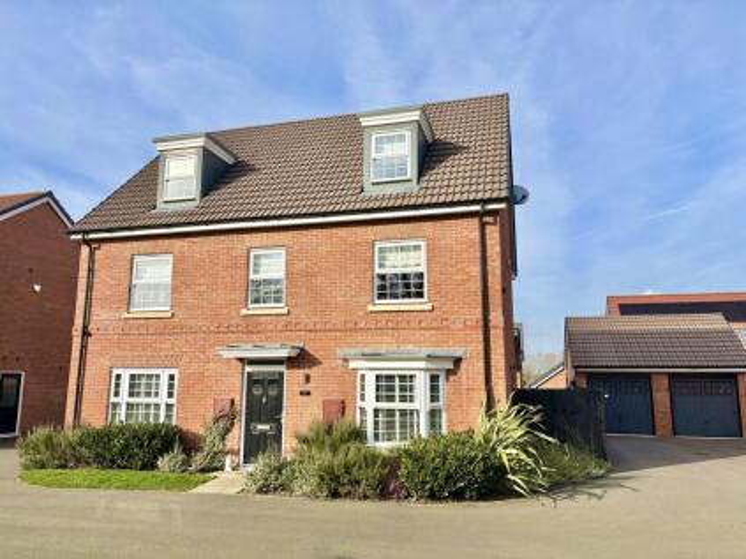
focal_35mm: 26
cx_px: 373
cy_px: 280
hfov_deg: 67.3
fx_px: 560
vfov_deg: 53.0
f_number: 1.6
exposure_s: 1/3311
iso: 50
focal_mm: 5.96
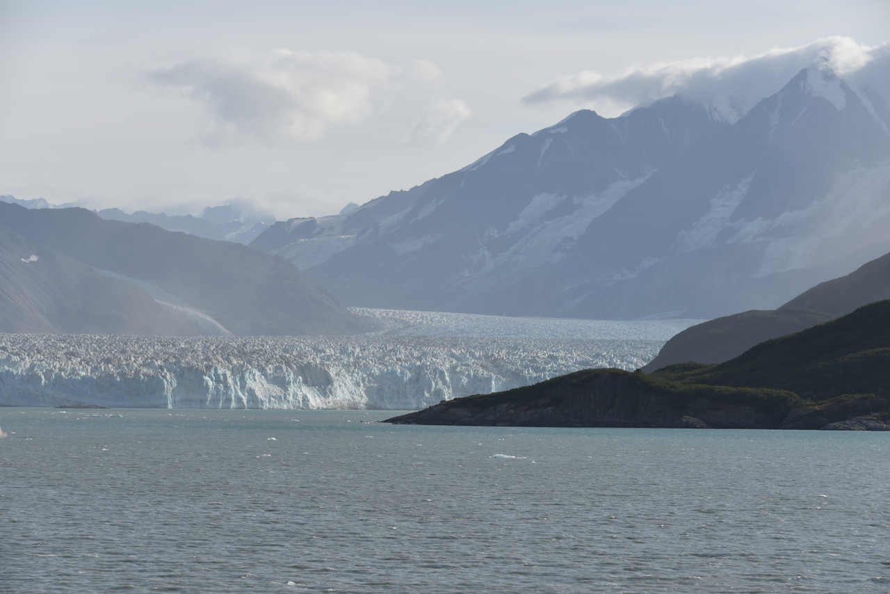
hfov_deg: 16.8
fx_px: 3017
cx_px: 445
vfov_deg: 11.2
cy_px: 297
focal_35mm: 122
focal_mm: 122
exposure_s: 1/320
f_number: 9
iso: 100
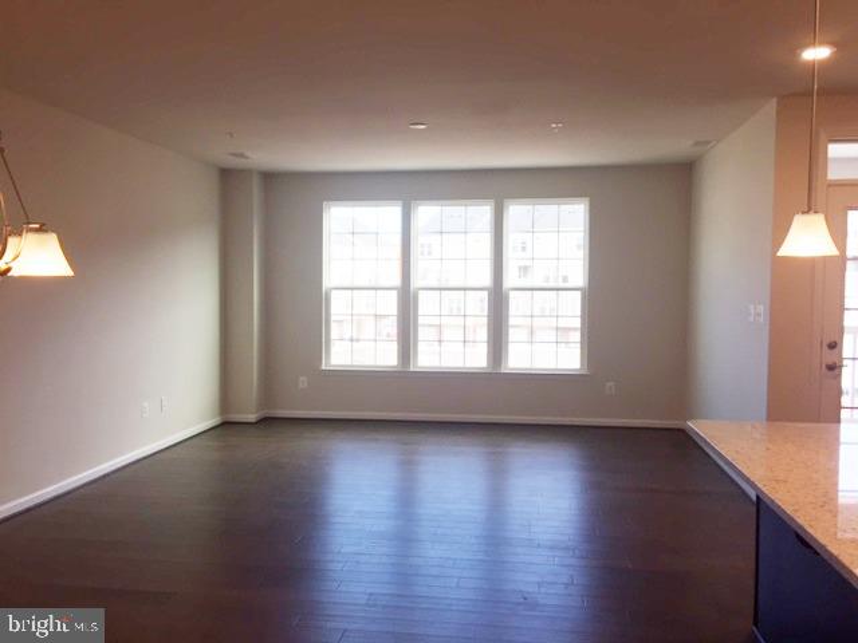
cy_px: 322
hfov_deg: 61.7
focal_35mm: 29
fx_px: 719
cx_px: 429
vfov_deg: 48.2
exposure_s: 1/120
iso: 50
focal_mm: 4.15
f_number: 2.2
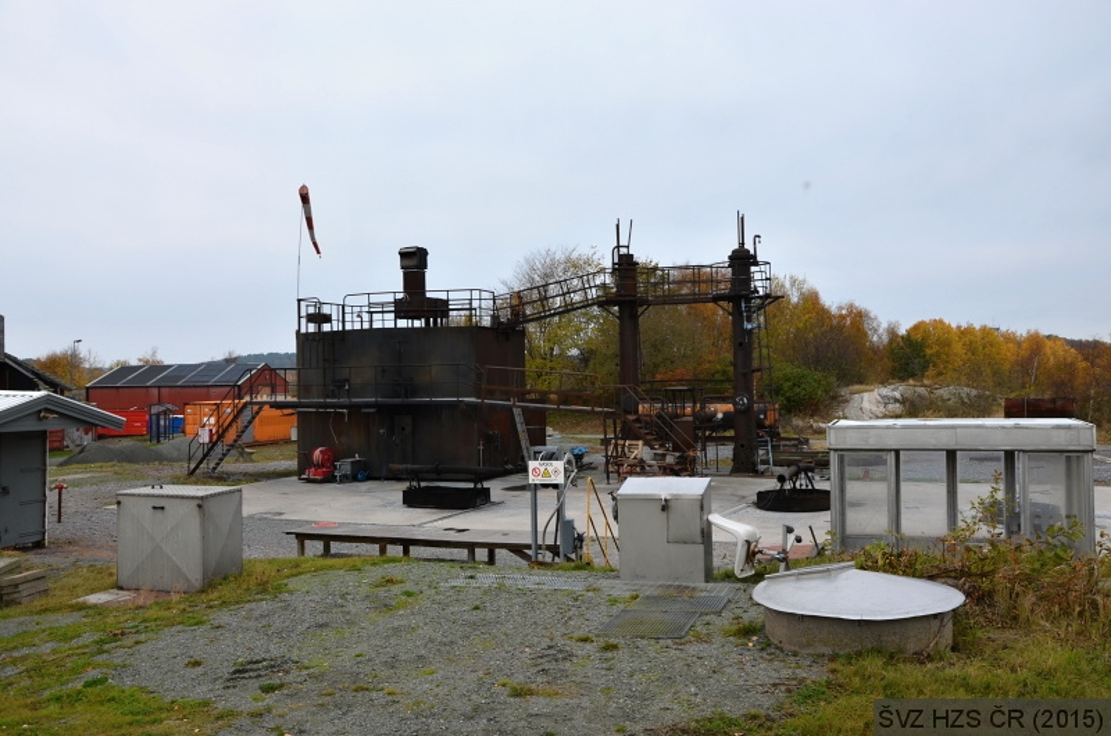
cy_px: 368
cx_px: 556
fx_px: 970
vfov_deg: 41.5
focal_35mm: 32
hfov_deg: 59.6
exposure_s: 1/200
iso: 200
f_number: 7.1
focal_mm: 21
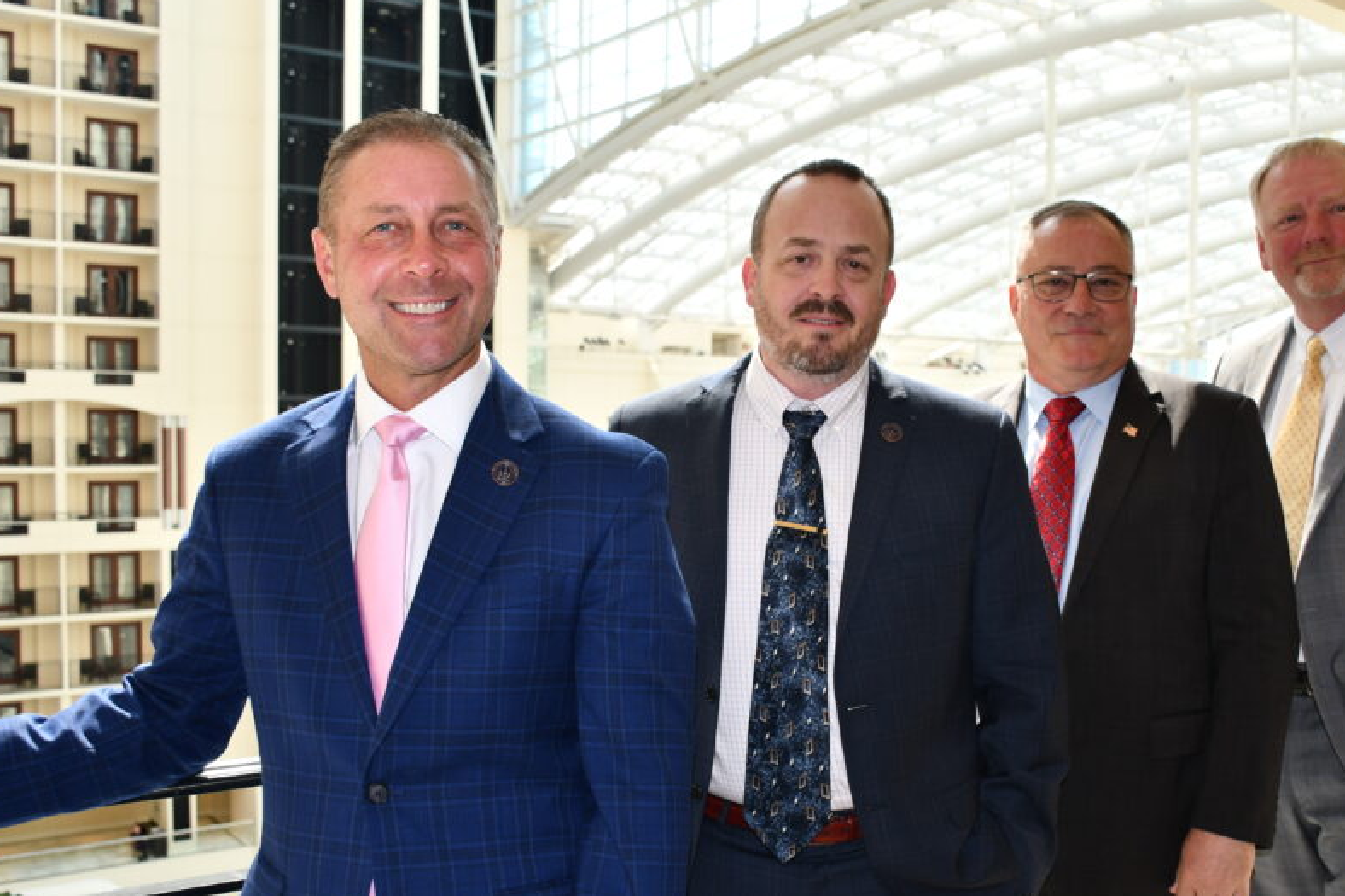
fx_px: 1457
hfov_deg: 49.4
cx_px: 768
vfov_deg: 34.1
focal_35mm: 39
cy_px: 506
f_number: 3.5
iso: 140
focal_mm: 20
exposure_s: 1/250
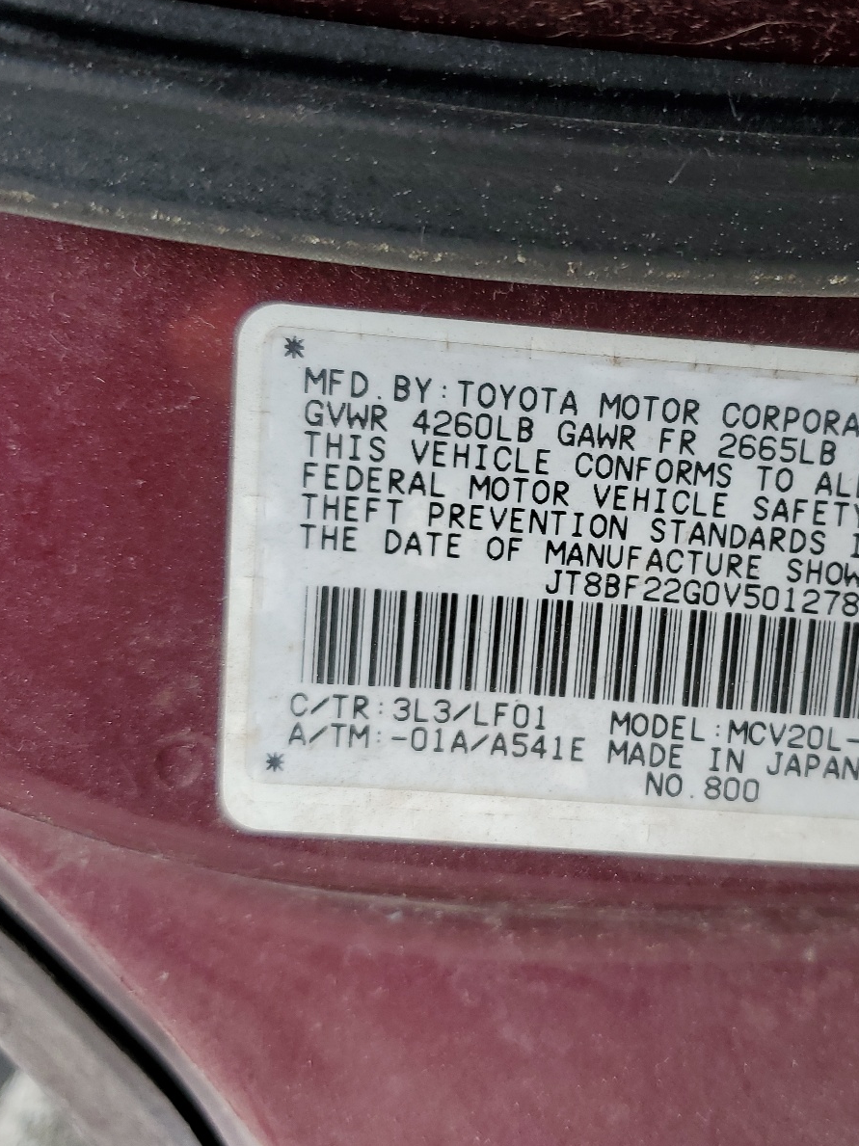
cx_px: 591
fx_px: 1159
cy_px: 572
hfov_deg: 40.0
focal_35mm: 35
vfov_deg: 52.6
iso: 56
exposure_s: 1/120
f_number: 1.5
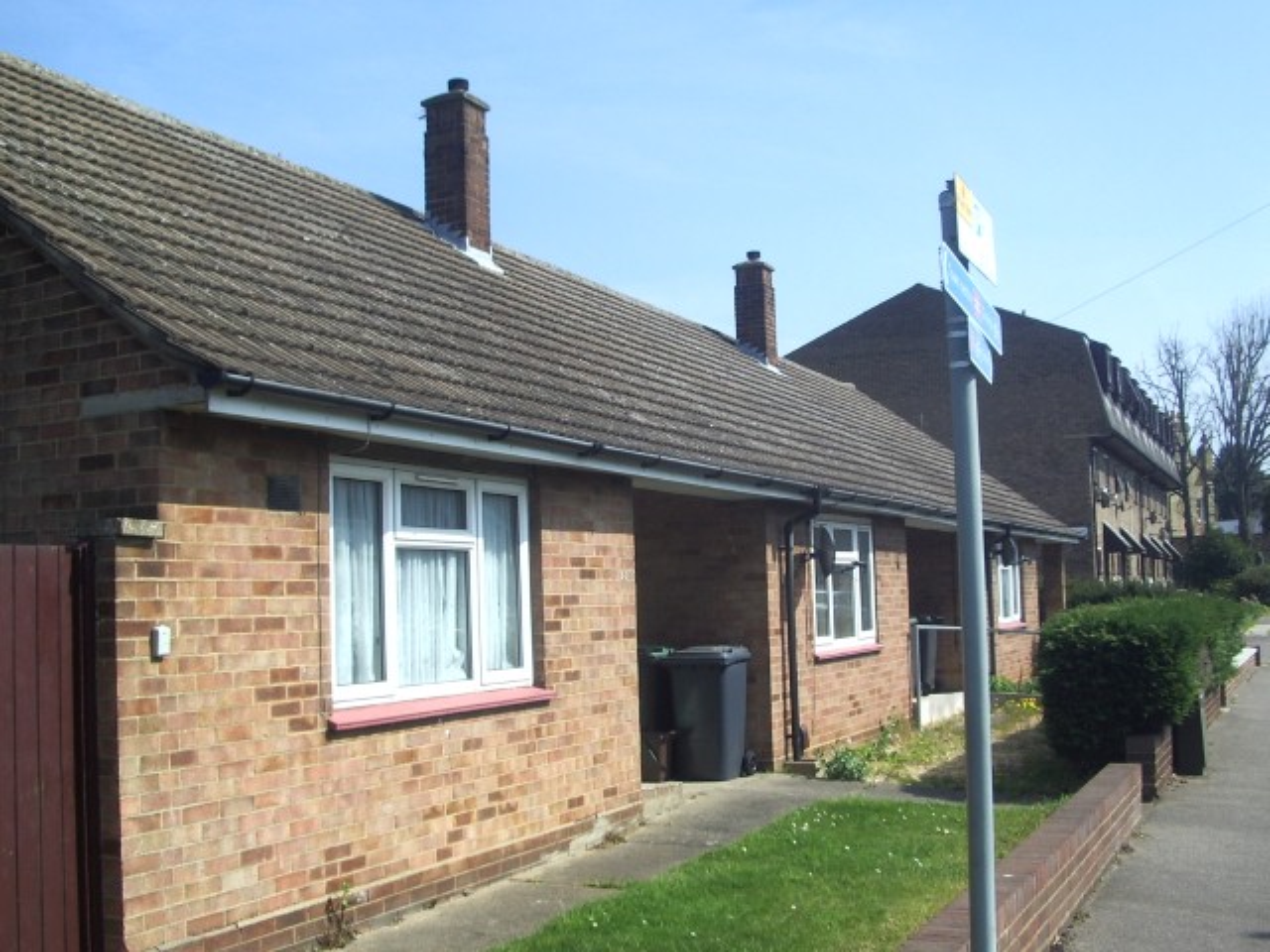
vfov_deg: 37.7
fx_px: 1394
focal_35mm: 38
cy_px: 476
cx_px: 635
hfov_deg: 49.0
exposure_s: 1/400
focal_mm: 5.8
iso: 50
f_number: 4.3
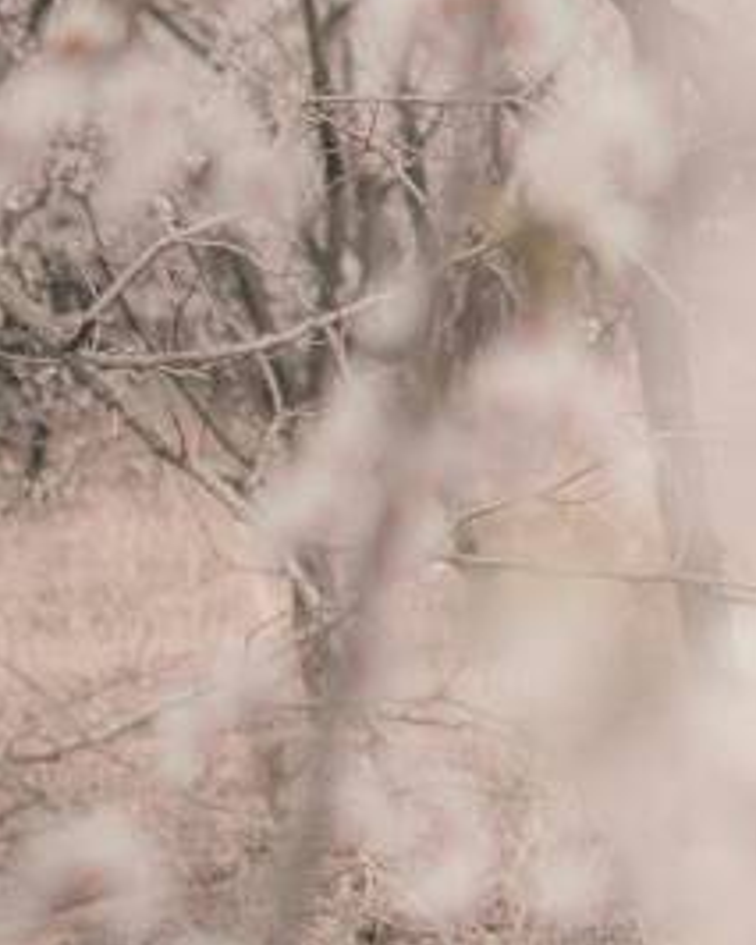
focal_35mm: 167
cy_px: 220
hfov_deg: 8.7
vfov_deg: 11.5
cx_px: 1587
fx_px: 4656
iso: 100
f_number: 1.8
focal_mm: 35
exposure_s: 1/100
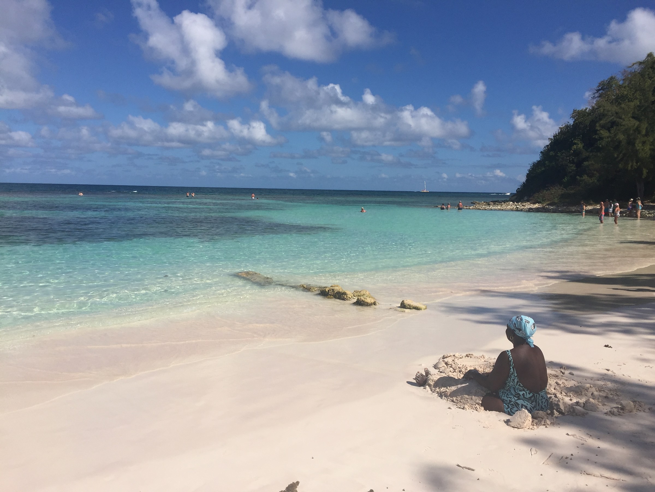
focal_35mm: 29
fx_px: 549
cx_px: 328
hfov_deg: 61.7
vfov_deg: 48.2
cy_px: 246
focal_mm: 4.15
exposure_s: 1/4950
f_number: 2.2
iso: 32
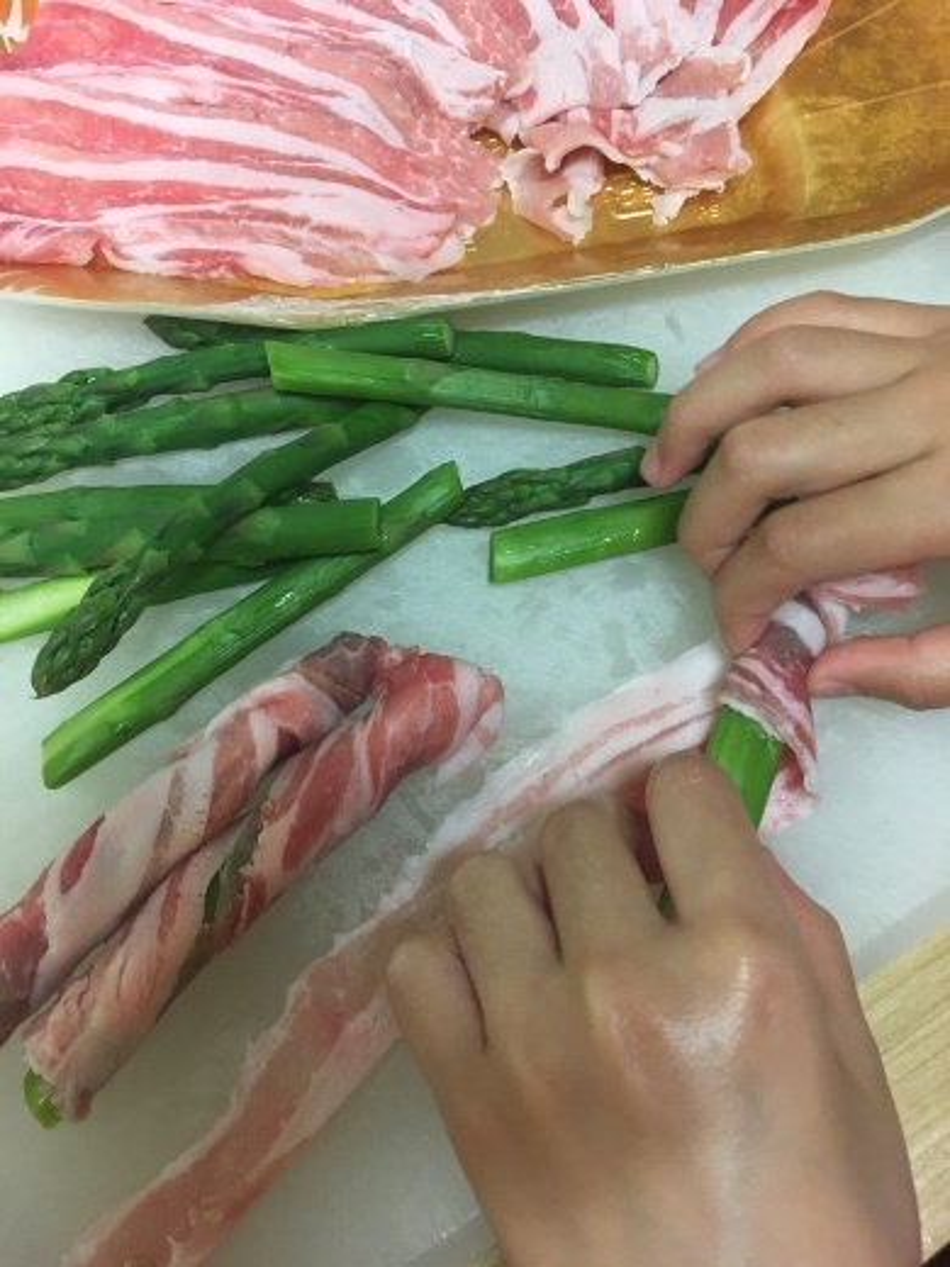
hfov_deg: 48.2
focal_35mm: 29
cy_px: 634
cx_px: 475
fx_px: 1061
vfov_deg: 61.7
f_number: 2.2
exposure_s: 1/30
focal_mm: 4.15
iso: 160
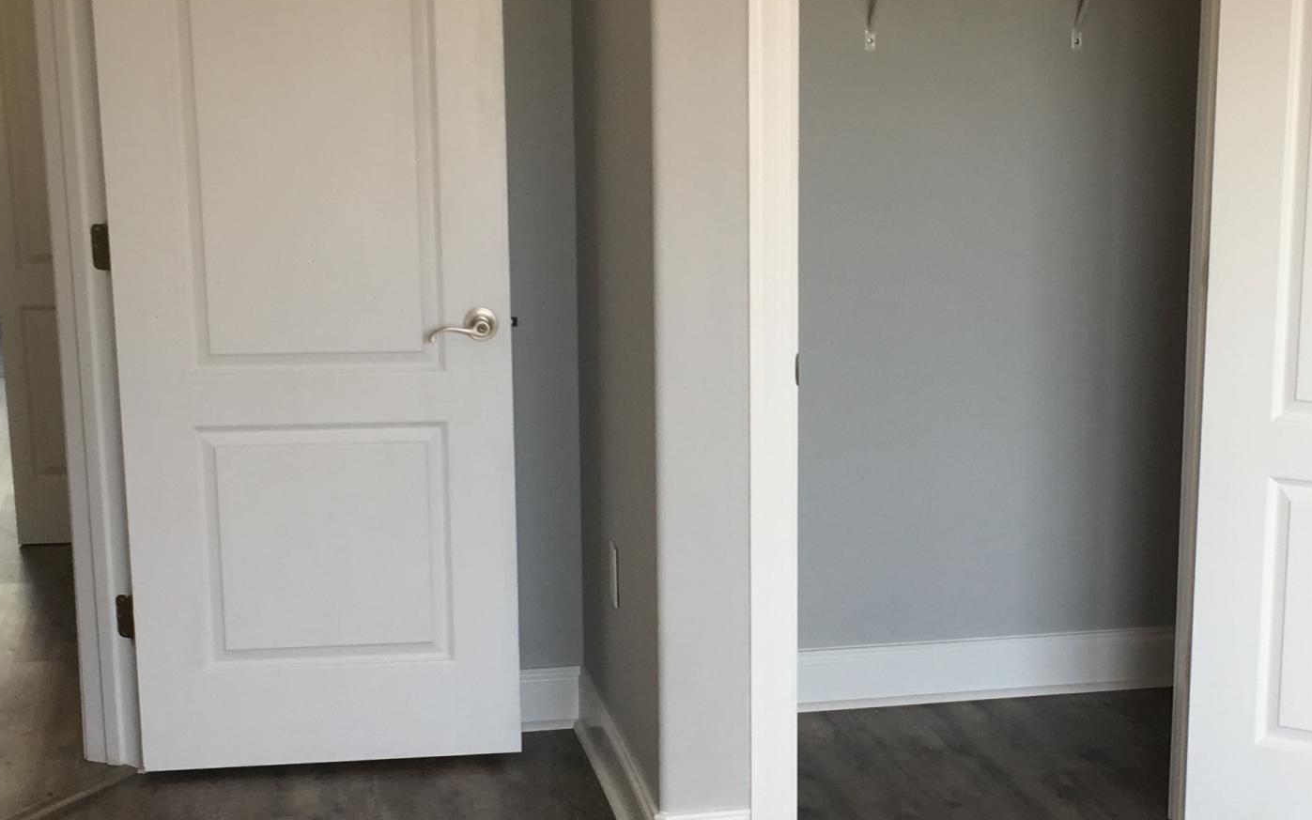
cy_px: 554
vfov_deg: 19.6
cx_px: 868
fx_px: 2360
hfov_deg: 30.9
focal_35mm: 66
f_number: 2.2
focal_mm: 4.15
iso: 25
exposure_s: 1/40
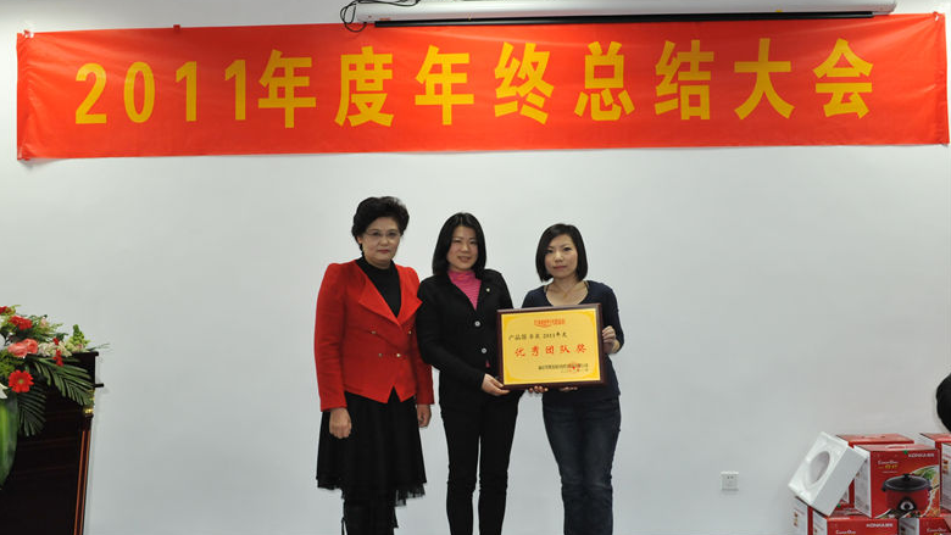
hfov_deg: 66.1
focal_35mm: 29
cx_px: 466
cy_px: 278
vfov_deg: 40.2
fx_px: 731
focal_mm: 27
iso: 3200
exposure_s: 1/60
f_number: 7.1
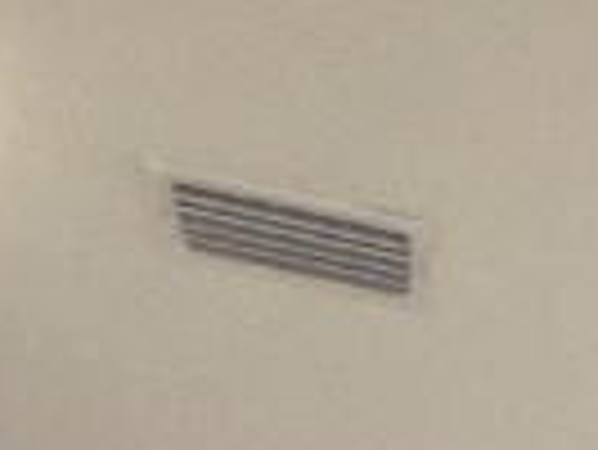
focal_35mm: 108
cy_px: 1548
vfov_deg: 9.2
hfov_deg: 14.1
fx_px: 1867
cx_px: 1322
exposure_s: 1/120
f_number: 2.2
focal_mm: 2.22
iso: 400
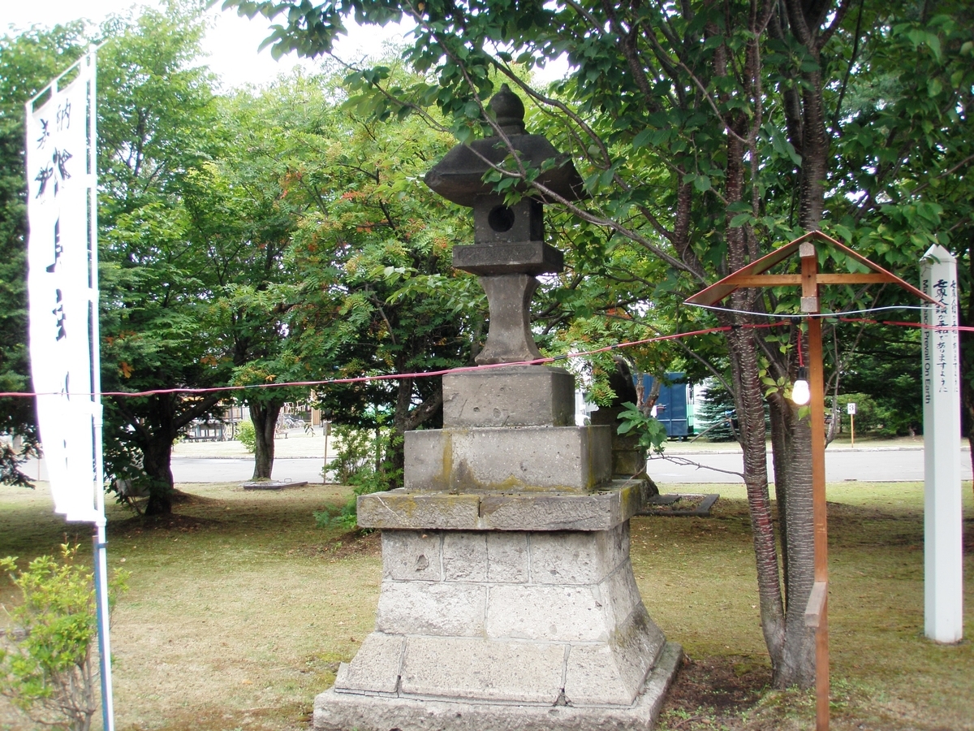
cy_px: 366
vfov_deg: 37.7
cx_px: 487
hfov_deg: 49.0
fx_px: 1069
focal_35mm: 38
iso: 80
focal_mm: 6.7
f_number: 3.5
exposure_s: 1/100
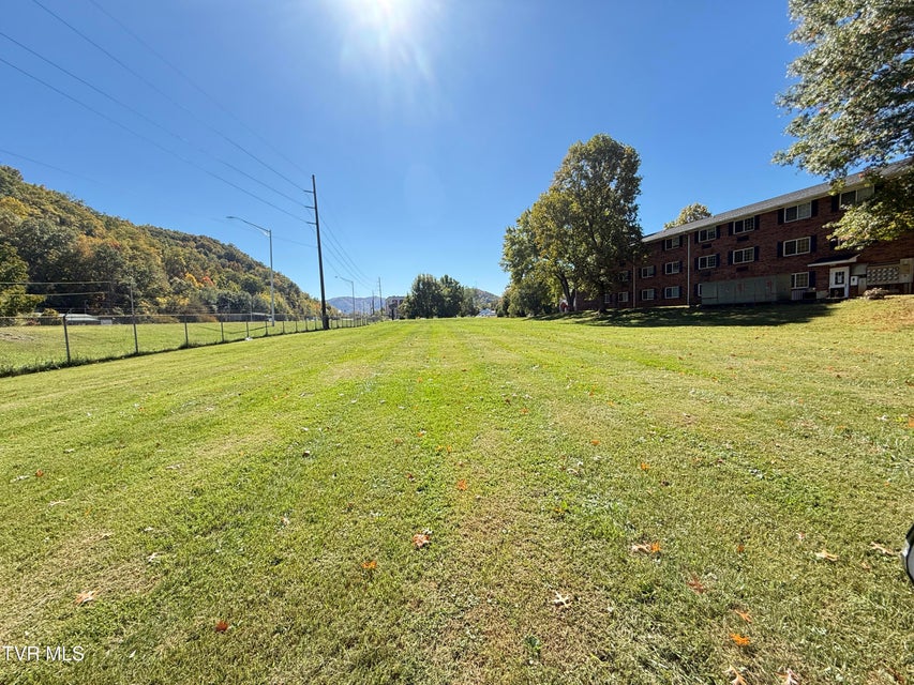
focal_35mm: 14
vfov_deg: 85.7
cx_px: 457
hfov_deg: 102.1
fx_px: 370
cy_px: 342
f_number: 2.2
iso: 64
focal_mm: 2.22
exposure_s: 1/799
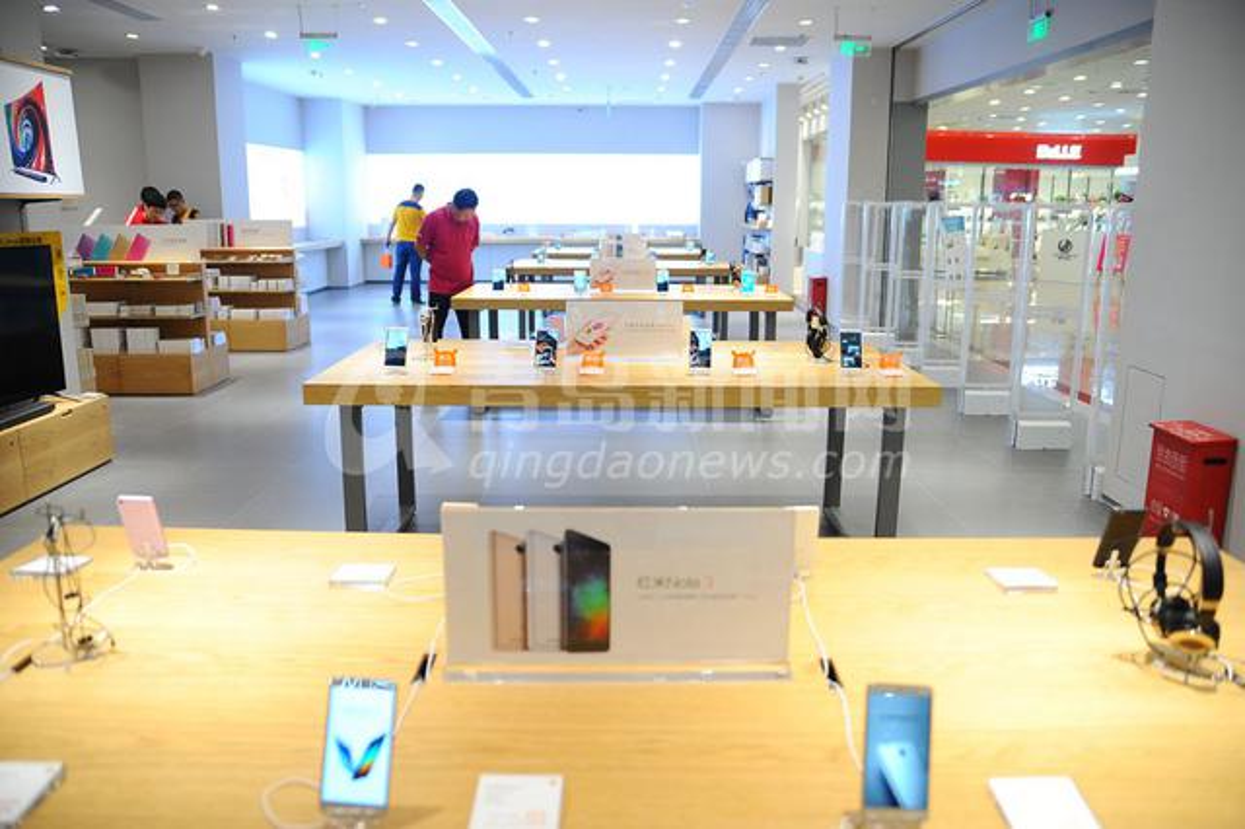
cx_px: 622
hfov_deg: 65.5
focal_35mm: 28
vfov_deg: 46.4
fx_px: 968
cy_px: 414
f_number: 2.8
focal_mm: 28
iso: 500
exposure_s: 1/125
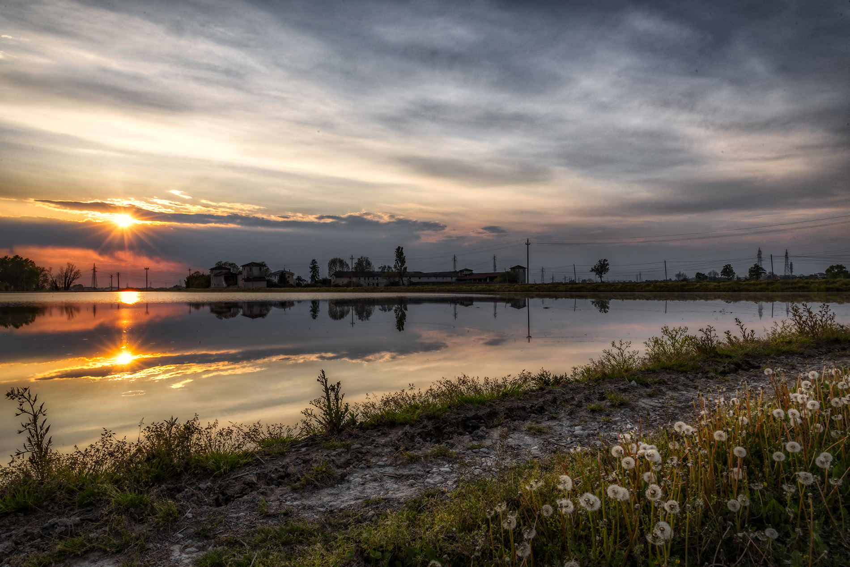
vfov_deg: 53.1
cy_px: 284
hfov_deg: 73.7
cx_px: 425
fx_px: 567
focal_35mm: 24
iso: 100
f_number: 22
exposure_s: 1/25
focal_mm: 24
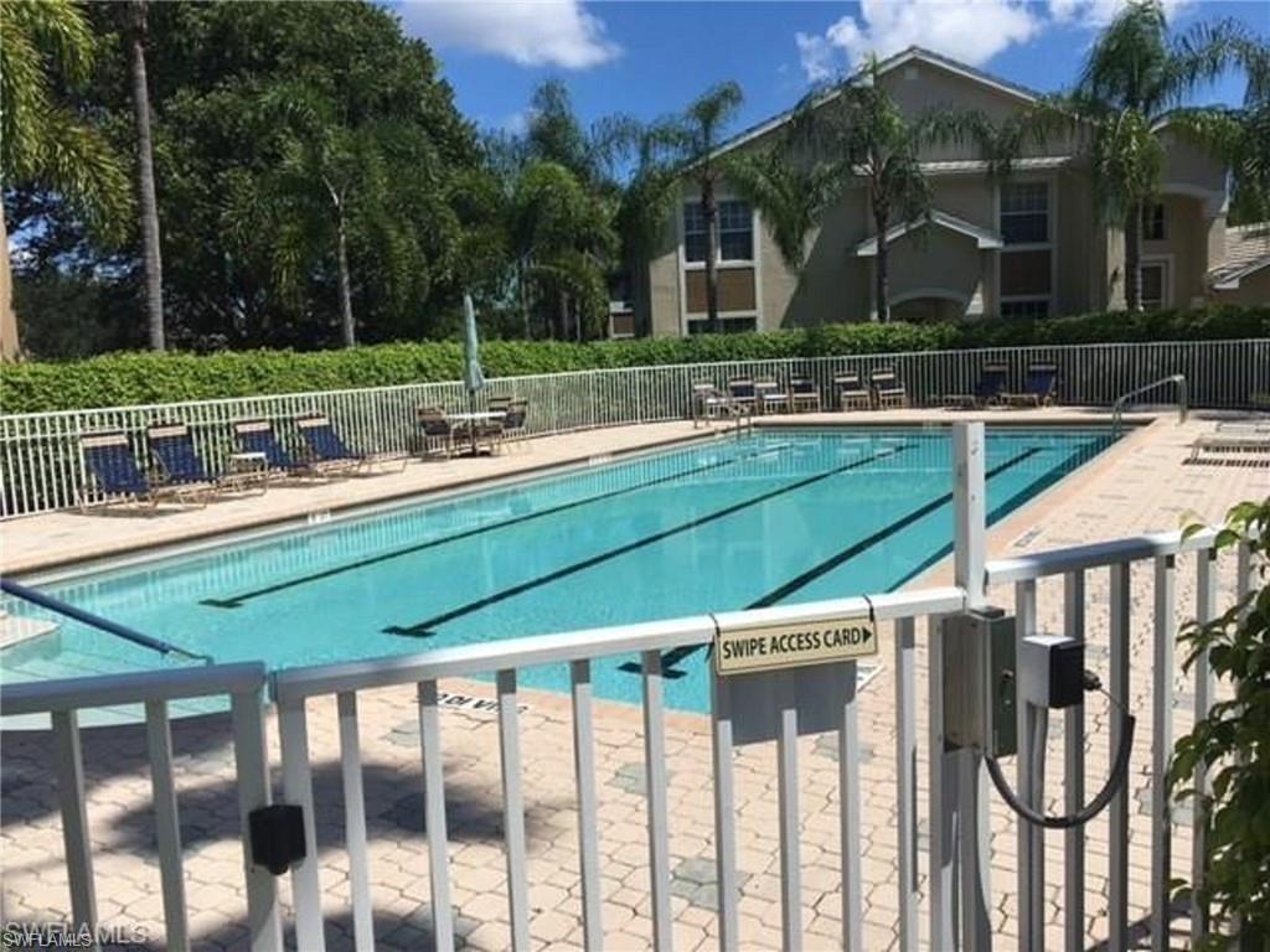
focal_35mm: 29
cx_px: 635
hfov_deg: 61.7
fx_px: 1064
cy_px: 476
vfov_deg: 48.2
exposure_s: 1/2747
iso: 25
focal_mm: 4.15
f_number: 2.2
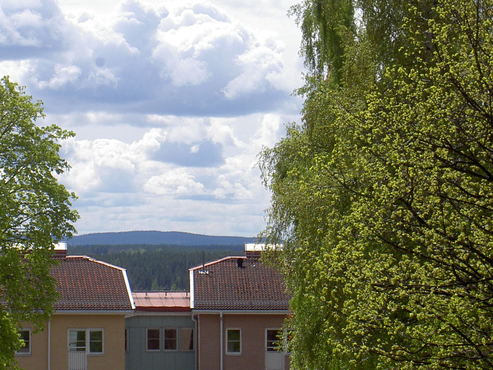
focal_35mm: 198
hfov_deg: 10.0
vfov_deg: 7.5
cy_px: 236
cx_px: 94
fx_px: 2820
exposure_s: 1/200
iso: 100
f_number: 8.3
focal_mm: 24
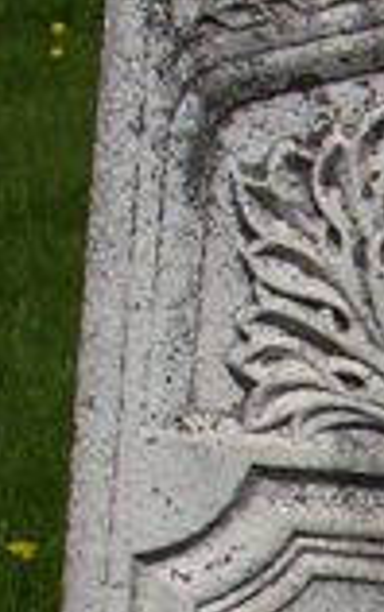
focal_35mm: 284
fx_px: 4747
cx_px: 619
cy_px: 1015
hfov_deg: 4.6
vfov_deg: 7.2
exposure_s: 1/1678
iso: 100
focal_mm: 8.74
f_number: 6.16
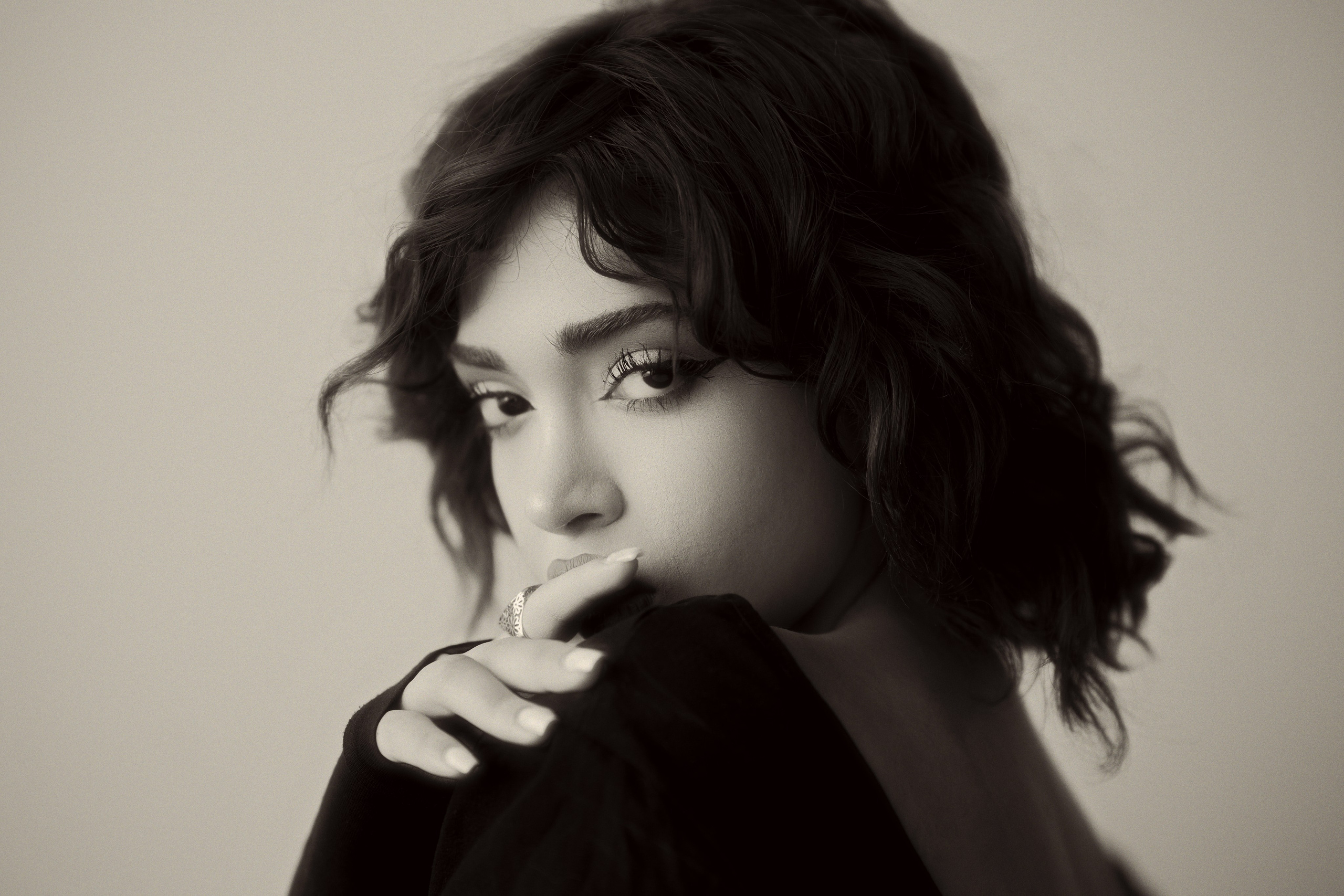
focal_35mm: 85
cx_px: 672
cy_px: 448
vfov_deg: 16.1
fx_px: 3173
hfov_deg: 23.9
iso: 200
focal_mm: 85
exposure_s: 1/250
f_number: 2.2
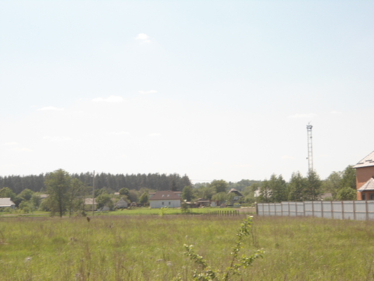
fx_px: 800
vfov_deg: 19.9
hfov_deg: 26.3
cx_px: 187
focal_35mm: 74
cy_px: 140
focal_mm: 13.2
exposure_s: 1/500
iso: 80
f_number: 4.7
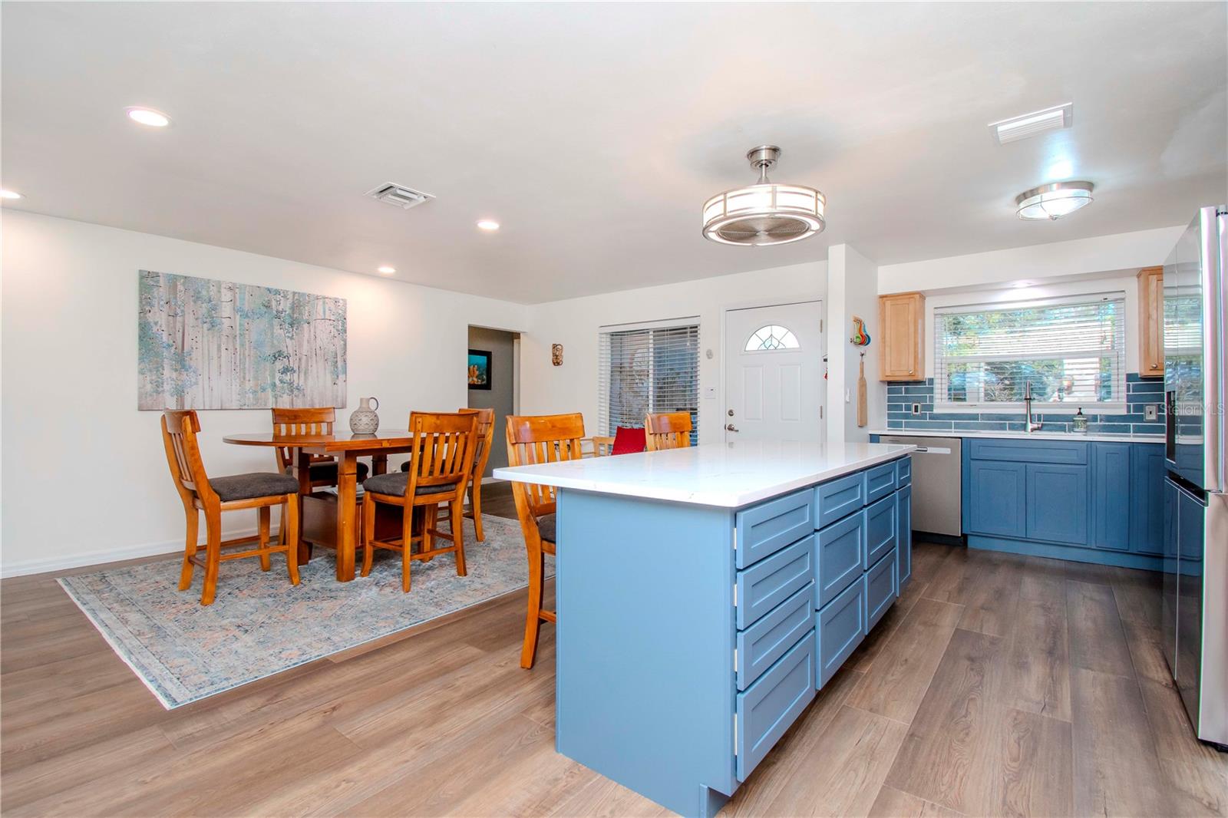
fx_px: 512
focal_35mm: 15
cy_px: 409
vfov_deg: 77.3
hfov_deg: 100.4
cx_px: 614
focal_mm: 10
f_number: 8
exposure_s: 1/50
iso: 500
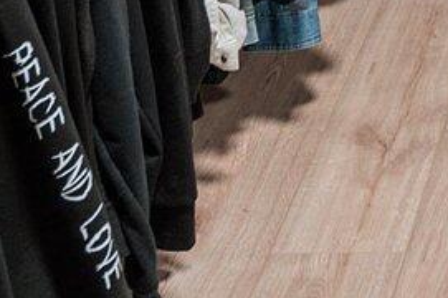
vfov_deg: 8.8
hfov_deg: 15.4
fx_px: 1504
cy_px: -661
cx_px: 701
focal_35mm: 121
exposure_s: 1/6
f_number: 4
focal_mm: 16
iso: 320
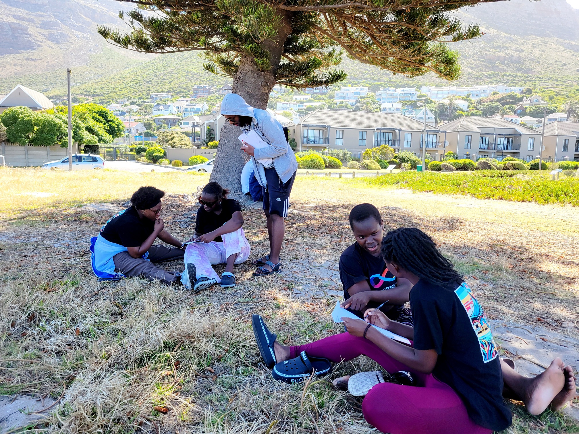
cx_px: 290
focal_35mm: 26
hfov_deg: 67.3
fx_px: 435
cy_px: 217
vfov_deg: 53.1
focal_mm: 5.4
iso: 40
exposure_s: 1/526
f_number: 1.8
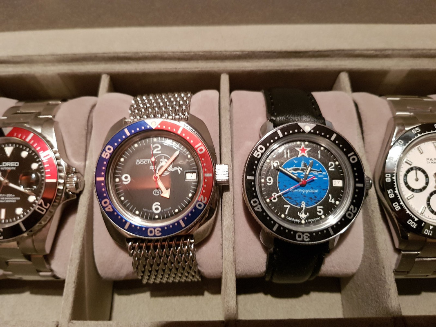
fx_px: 327
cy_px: 164
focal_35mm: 26
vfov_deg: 53.1
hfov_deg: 67.3
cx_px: 218
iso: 250
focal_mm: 4.2
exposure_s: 1/17
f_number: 1.7
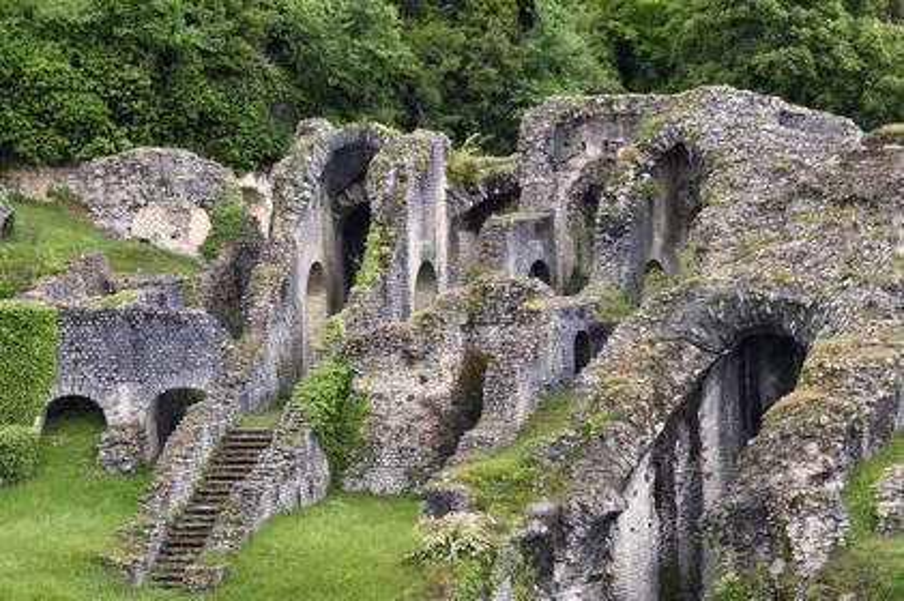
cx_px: 452
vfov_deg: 10.1
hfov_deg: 15.2
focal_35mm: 135
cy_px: 300
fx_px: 3387
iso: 800
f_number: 10
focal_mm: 135
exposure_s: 1/250
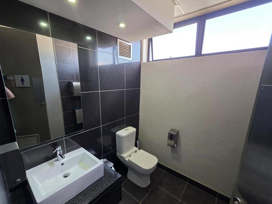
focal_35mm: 14
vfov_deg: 85.6
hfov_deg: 102.0
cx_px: 132
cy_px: 107
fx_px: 110
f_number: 1.9
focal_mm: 2.2
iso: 200
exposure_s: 1/100
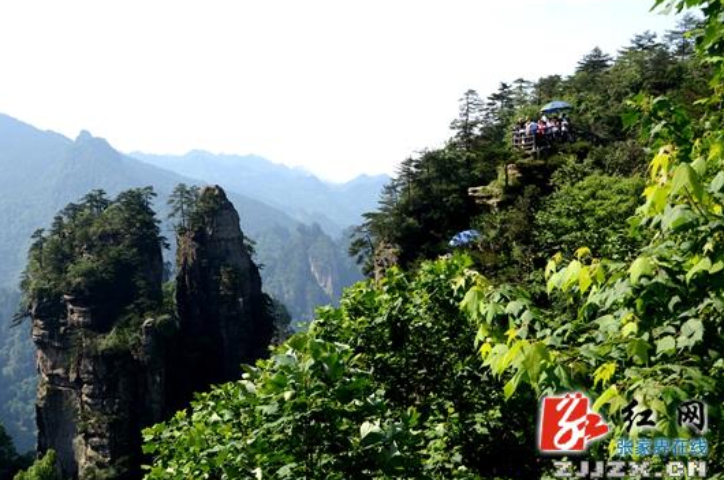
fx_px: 1094
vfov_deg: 24.7
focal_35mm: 55
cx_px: 352
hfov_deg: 36.6
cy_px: 234
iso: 125
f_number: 6.3
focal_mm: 35
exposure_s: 1/400
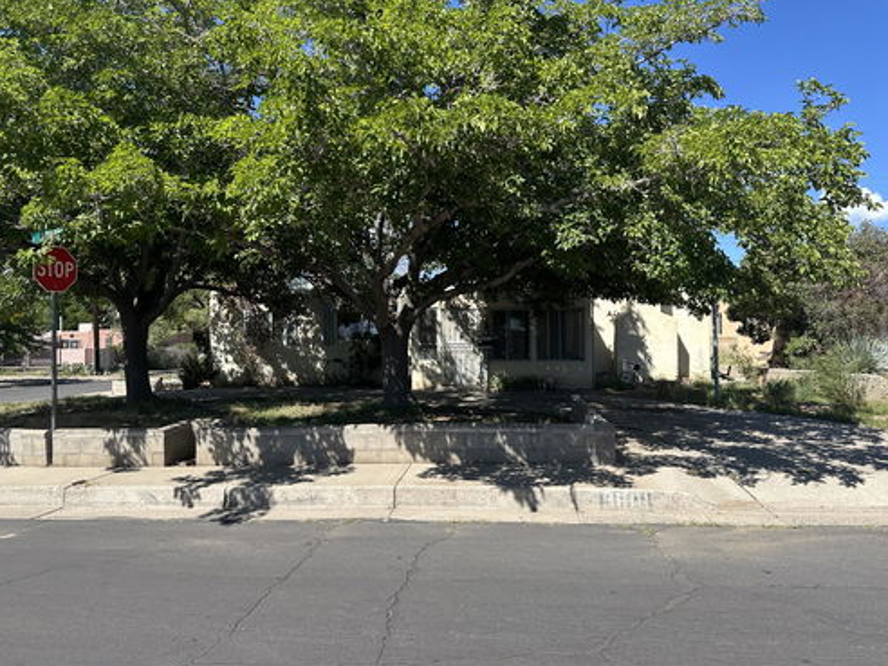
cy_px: 327
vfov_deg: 54.9
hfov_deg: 69.4
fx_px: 641
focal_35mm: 25
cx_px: 430
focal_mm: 6.86
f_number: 1.78
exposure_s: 1/2732
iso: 80
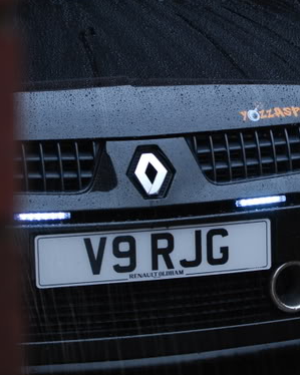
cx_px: 254
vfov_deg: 11.6
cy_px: 177
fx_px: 1843
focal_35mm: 166
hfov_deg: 9.3
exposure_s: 1/30
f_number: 4
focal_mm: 55
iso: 220
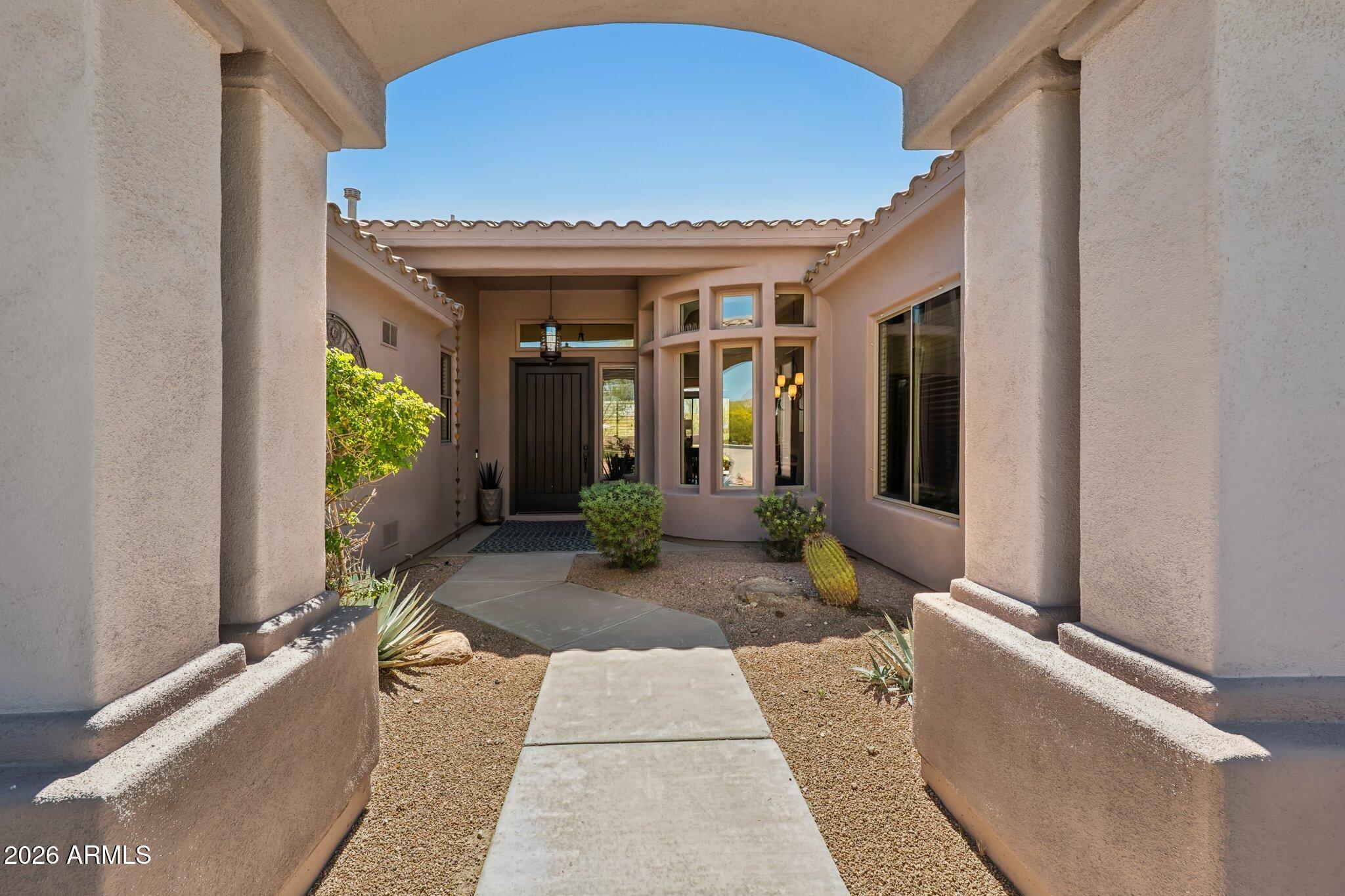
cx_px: 672
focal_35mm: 14
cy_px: 448
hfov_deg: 104.3
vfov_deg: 81.2
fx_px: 523
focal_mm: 14
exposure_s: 1/320
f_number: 8
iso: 400
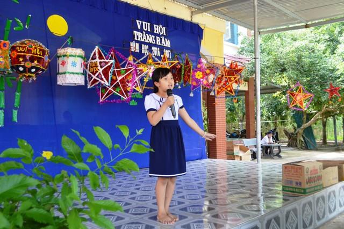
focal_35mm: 33
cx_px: 172
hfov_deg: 57.2
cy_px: 114
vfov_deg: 39.9
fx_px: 315
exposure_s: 1/60
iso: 280
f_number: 5.6
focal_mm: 22
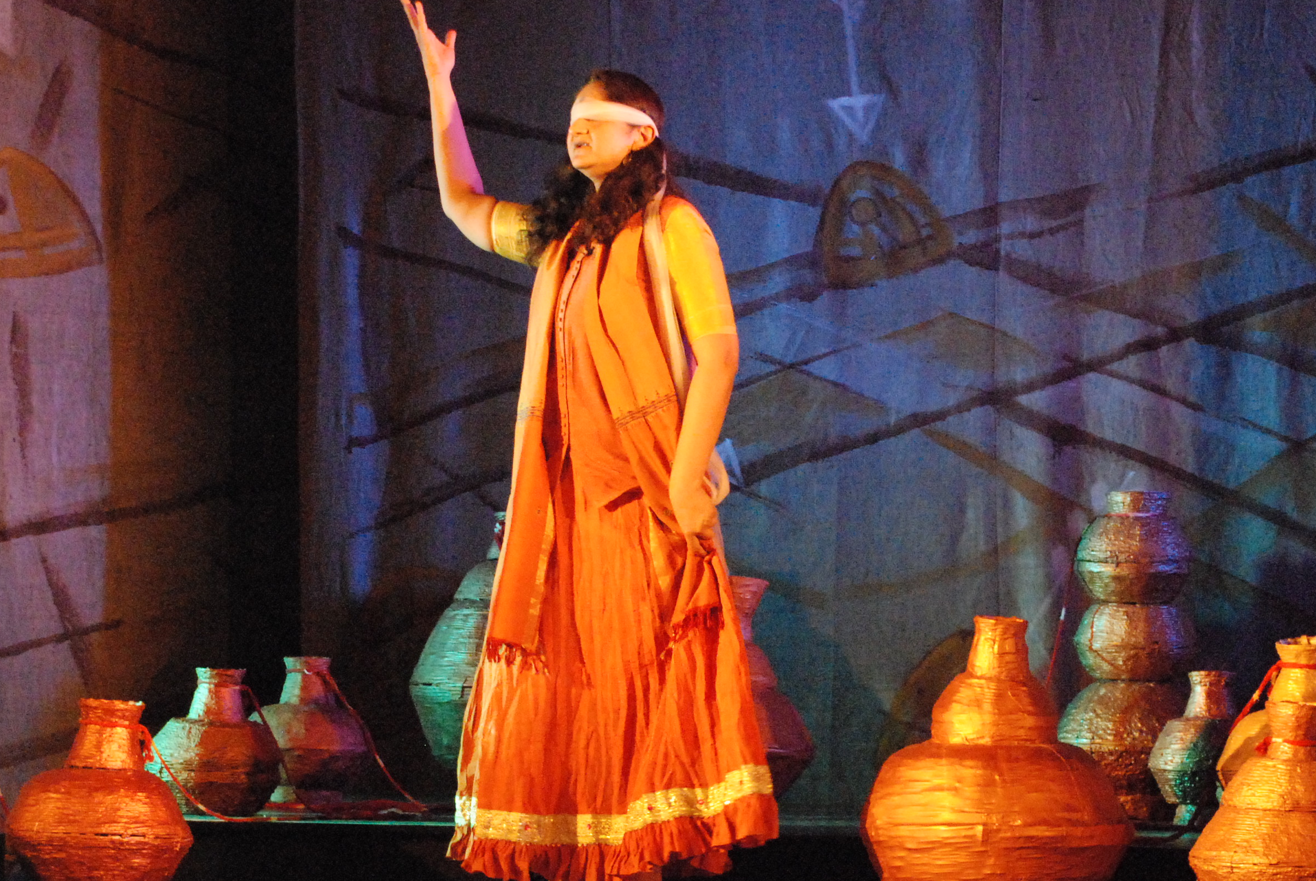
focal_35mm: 107
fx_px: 3916
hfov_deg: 19.1
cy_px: 650
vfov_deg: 12.8
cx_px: 765
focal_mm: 44
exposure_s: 1/50
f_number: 4.5
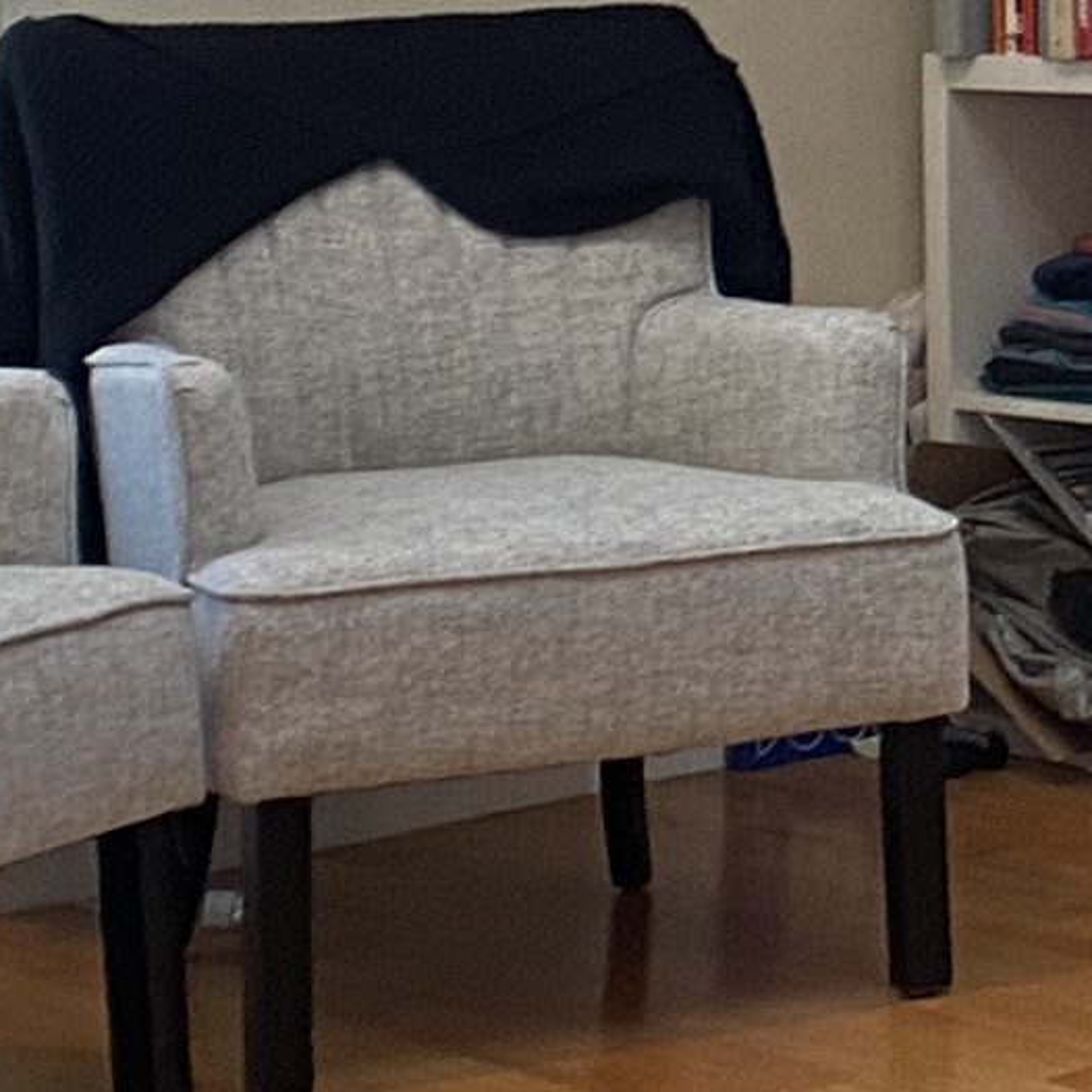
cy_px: 83
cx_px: 1640
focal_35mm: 176
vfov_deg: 9.9
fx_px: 6282
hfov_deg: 9.6
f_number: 1.8
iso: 100
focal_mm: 4.25
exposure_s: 1/60
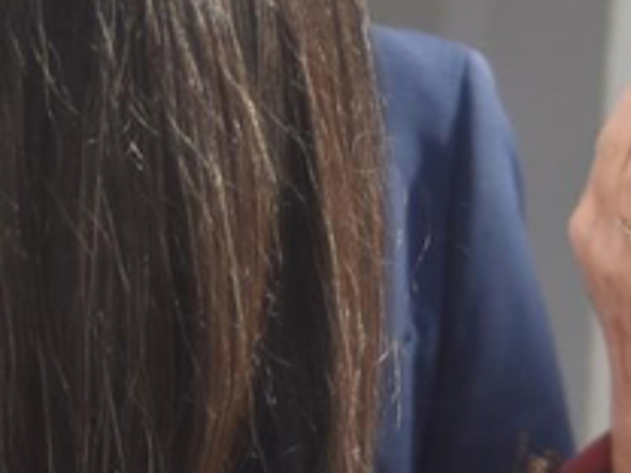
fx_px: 6070
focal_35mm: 333
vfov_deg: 4.5
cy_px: 406
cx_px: -382
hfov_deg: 5.9
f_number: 4
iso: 100
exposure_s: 1/500
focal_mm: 45
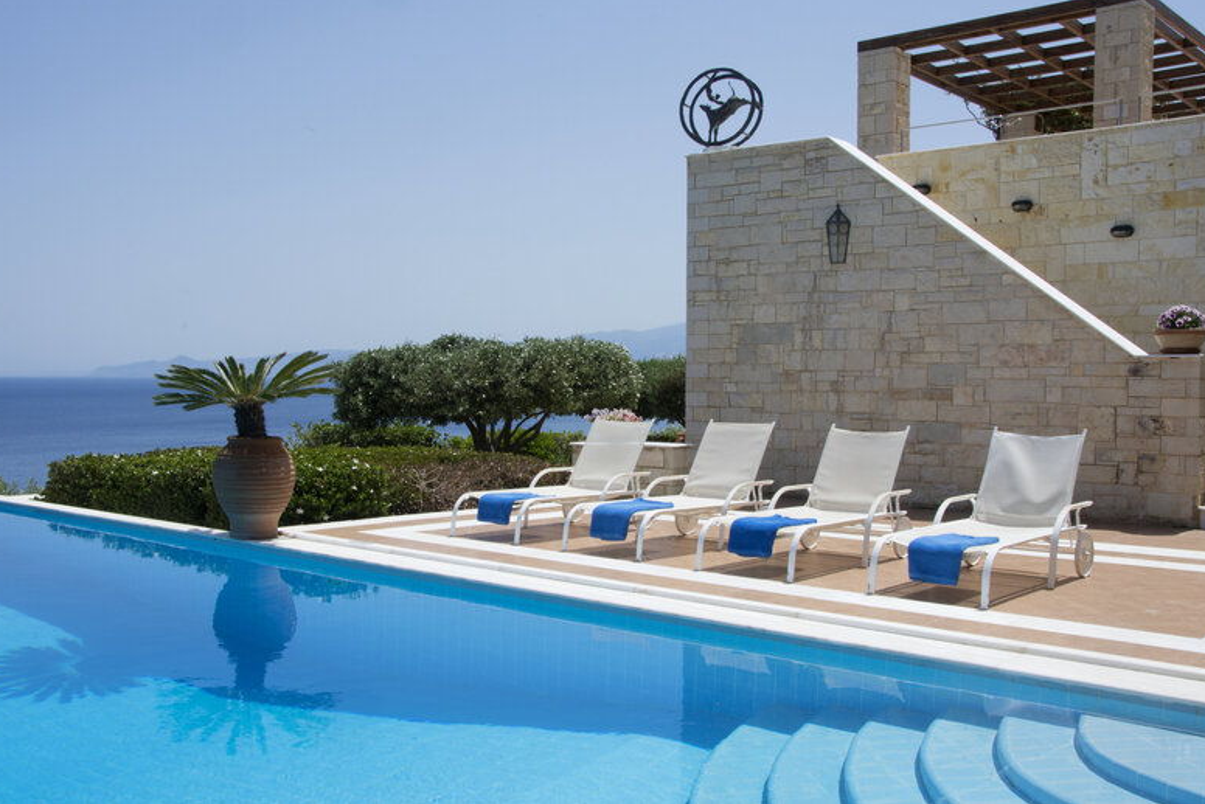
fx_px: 1138
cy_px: 393
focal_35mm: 34
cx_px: 599
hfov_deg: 55.8
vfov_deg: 38.9
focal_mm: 22
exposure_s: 1/125
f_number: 16
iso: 200
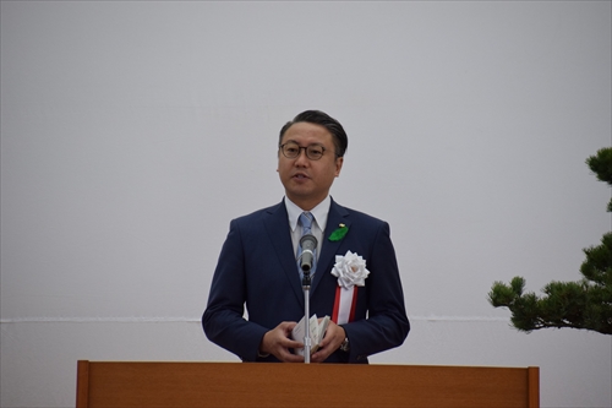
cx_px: 306
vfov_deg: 3.7
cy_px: 204
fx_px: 6373
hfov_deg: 5.5
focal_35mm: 375
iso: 800
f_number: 6.3
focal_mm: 250
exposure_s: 1/160
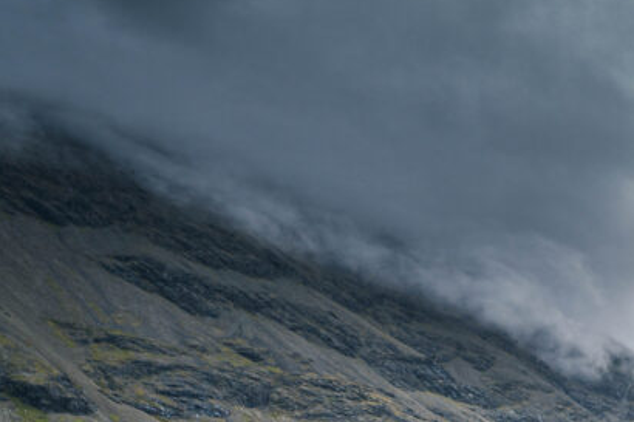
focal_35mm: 70
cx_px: 1260
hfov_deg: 18.7
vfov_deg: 17.8
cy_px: 599
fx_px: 1232
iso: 100
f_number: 8
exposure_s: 1/8
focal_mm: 14
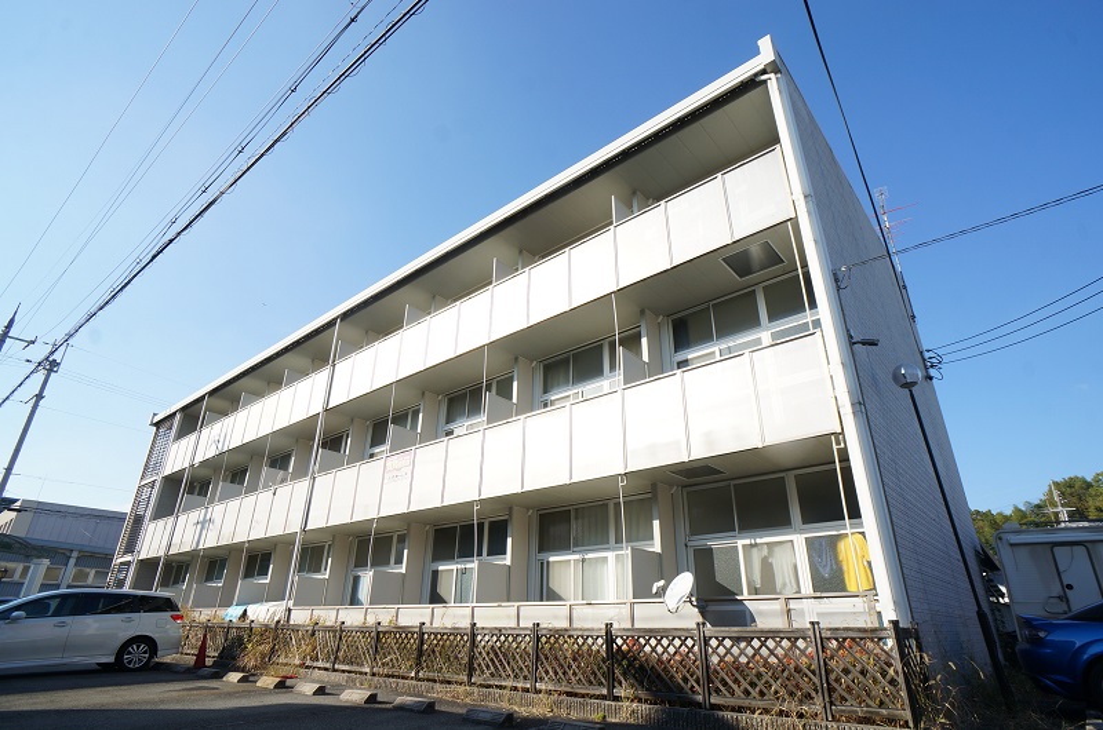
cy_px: 365
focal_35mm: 24
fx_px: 734
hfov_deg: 73.8
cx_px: 552
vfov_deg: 52.9
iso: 100
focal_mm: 16
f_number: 9
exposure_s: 1/100
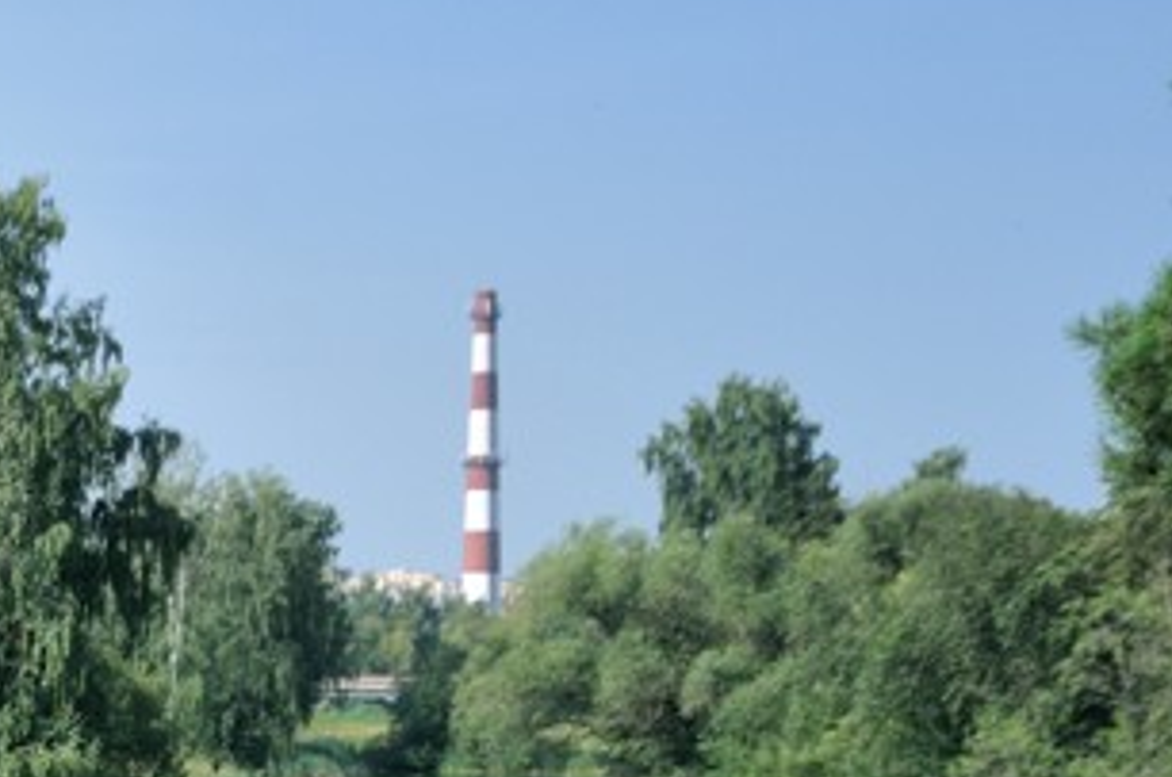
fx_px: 3445
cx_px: -532
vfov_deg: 12.6
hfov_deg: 17.5
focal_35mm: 106
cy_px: 928
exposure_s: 1/320
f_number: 7.1
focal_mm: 24
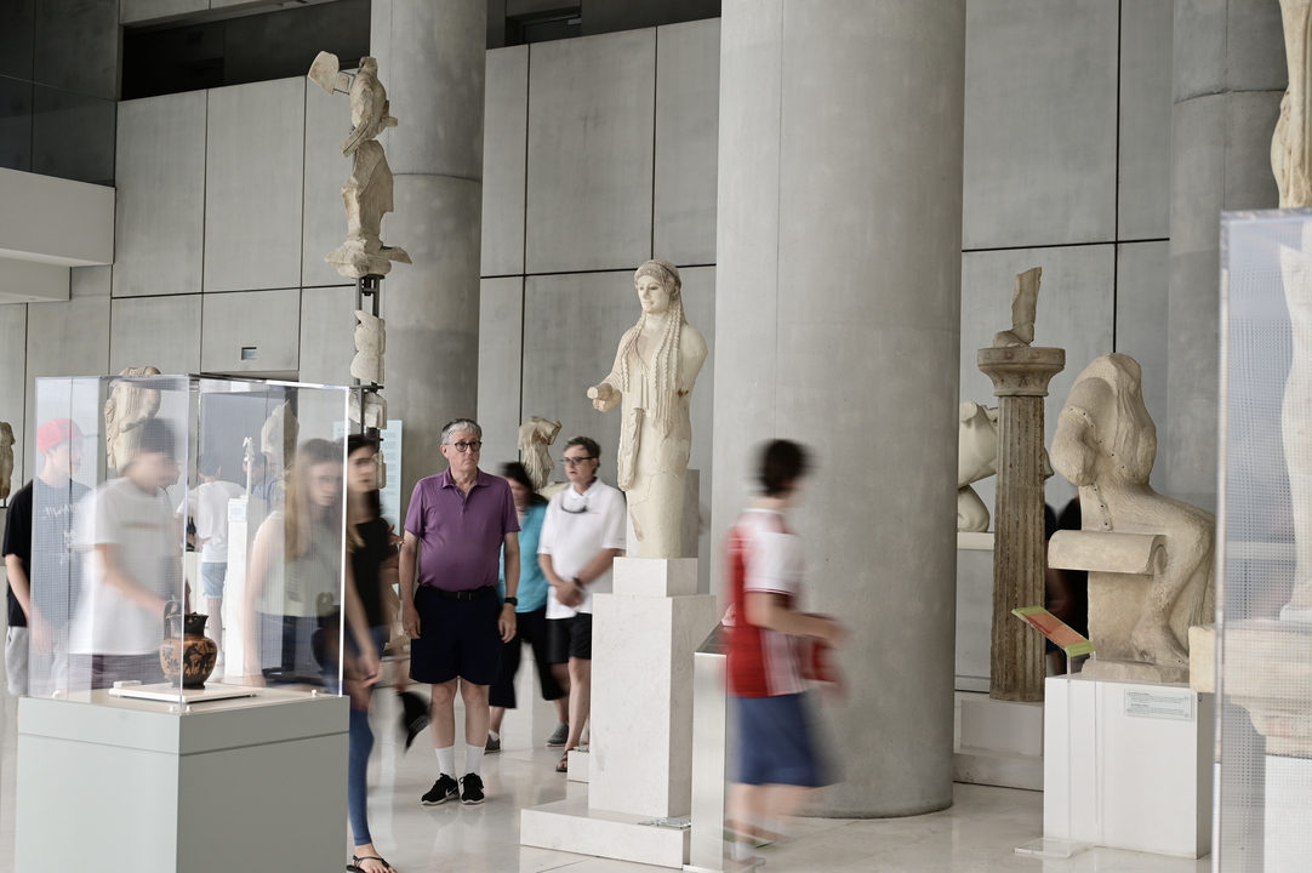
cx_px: 656
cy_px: 436
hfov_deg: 40.4
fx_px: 1785
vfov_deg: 27.5
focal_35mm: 49
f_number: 9
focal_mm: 49
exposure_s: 1/10
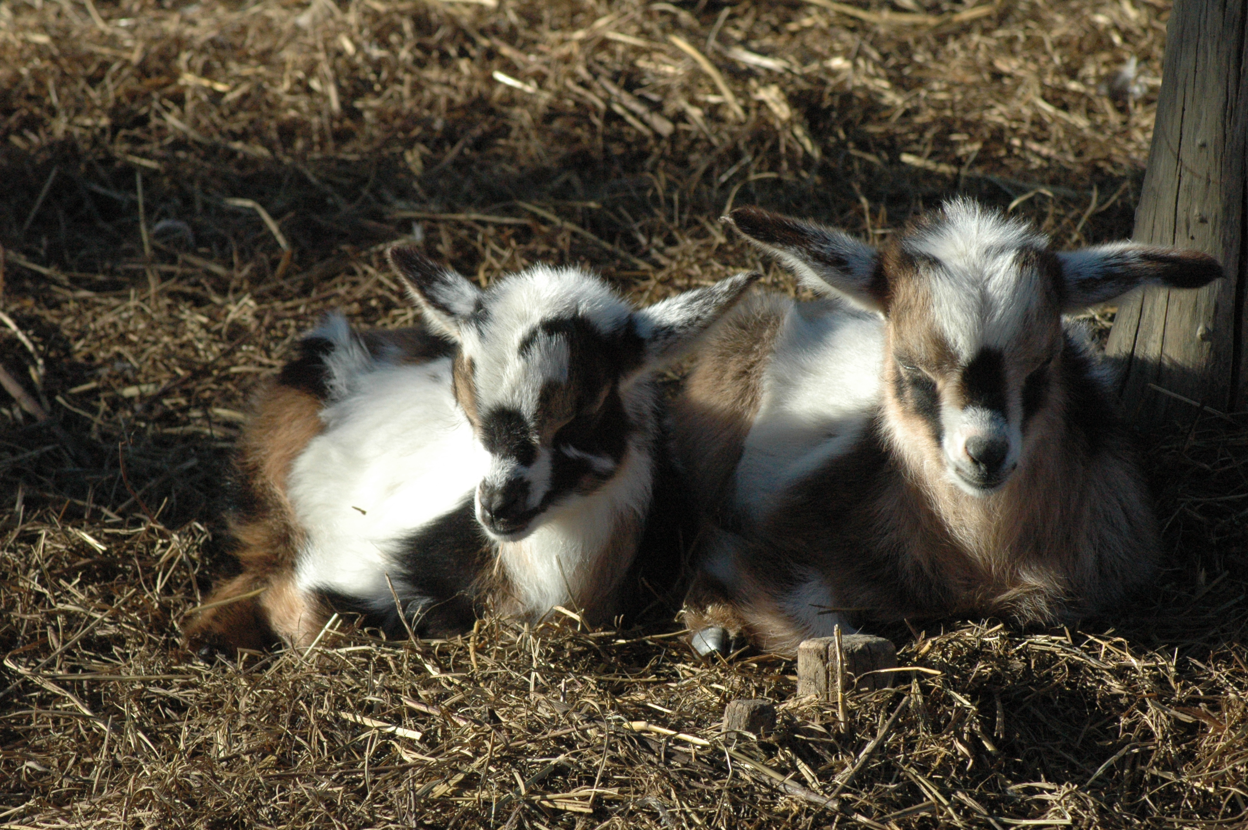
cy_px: 415
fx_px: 7533
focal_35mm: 218
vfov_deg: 6.3
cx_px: 624
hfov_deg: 9.5
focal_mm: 145
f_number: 9
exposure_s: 1/1250
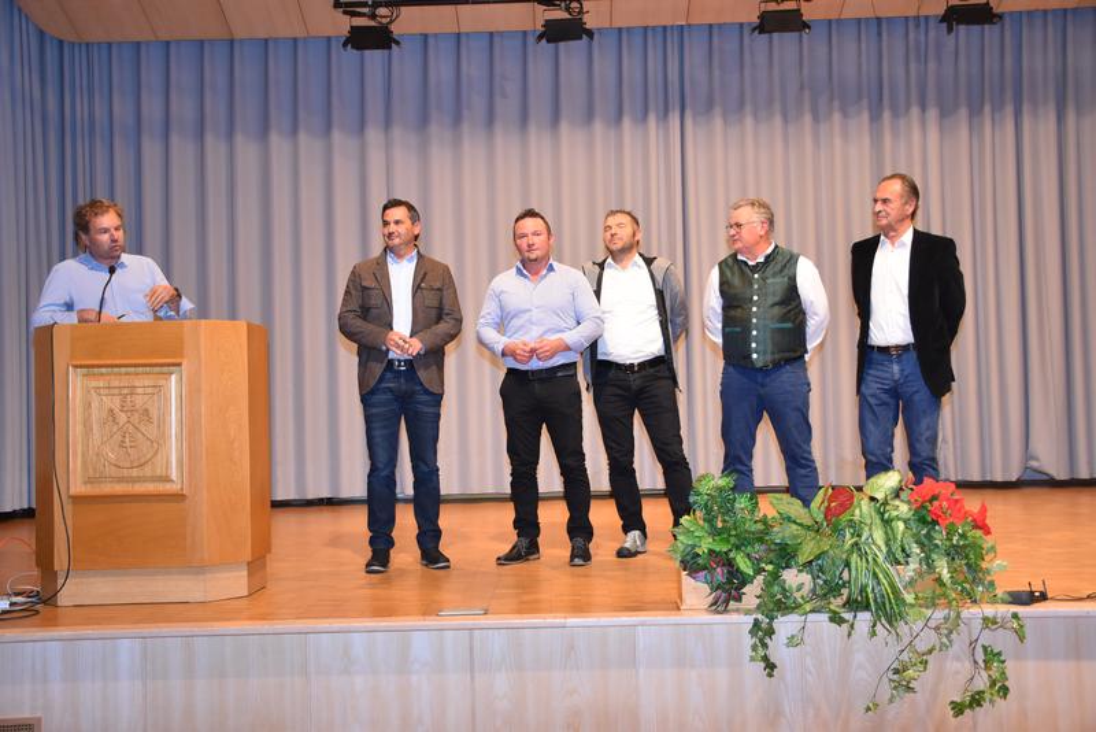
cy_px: 366
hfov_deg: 53.1
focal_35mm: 36
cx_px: 548
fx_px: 1096
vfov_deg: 36.9
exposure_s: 1/60
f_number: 4
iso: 1000
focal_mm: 24
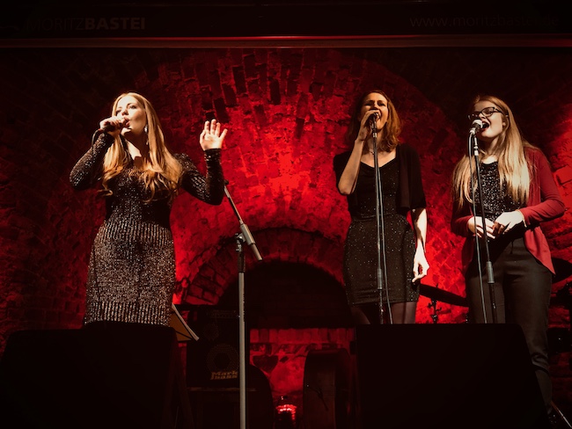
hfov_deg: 36.8
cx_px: 286
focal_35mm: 52
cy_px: 214
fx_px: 860
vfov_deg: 28.1
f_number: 2.4
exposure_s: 1/20
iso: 160
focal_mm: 6
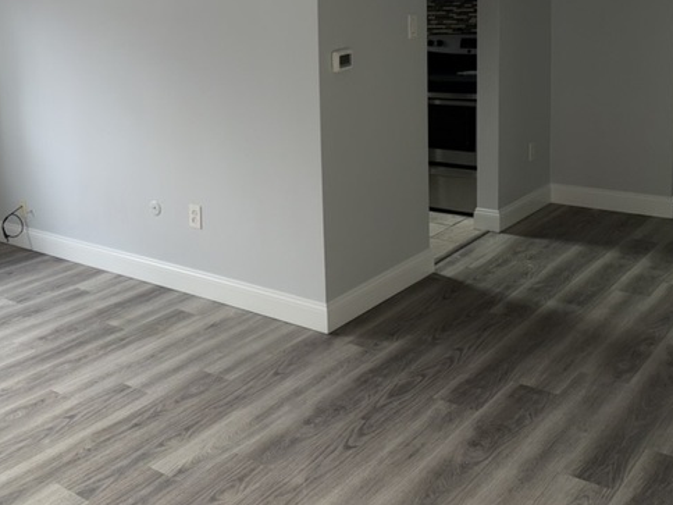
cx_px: 210
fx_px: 836
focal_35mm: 43
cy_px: 113
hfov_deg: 43.1
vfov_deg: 32.8
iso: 50
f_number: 1.6
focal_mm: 5.96
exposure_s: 1/27
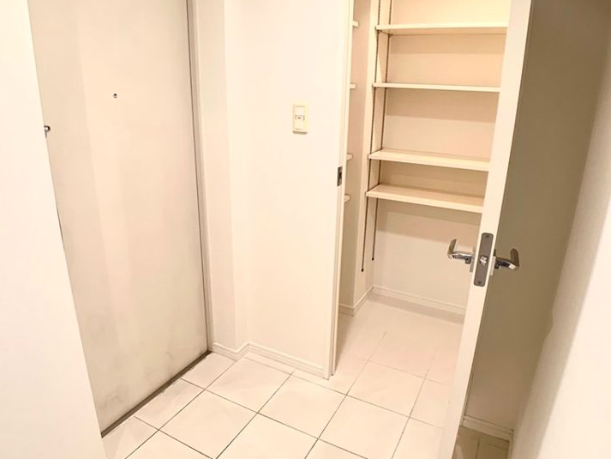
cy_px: 229
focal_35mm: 35
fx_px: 618
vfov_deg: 40.7
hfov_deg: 52.6
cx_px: 303
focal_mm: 4.25
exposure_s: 1/50
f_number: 1.8
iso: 80
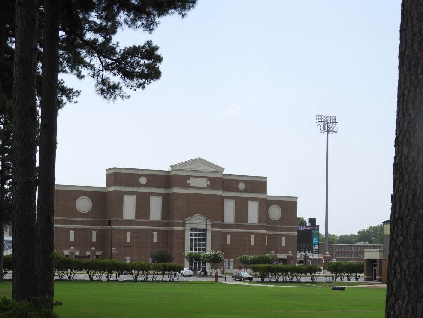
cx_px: 172
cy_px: 202
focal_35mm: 73
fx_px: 892
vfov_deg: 20.1
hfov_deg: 26.6
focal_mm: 9
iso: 100
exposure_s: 1/800
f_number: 4
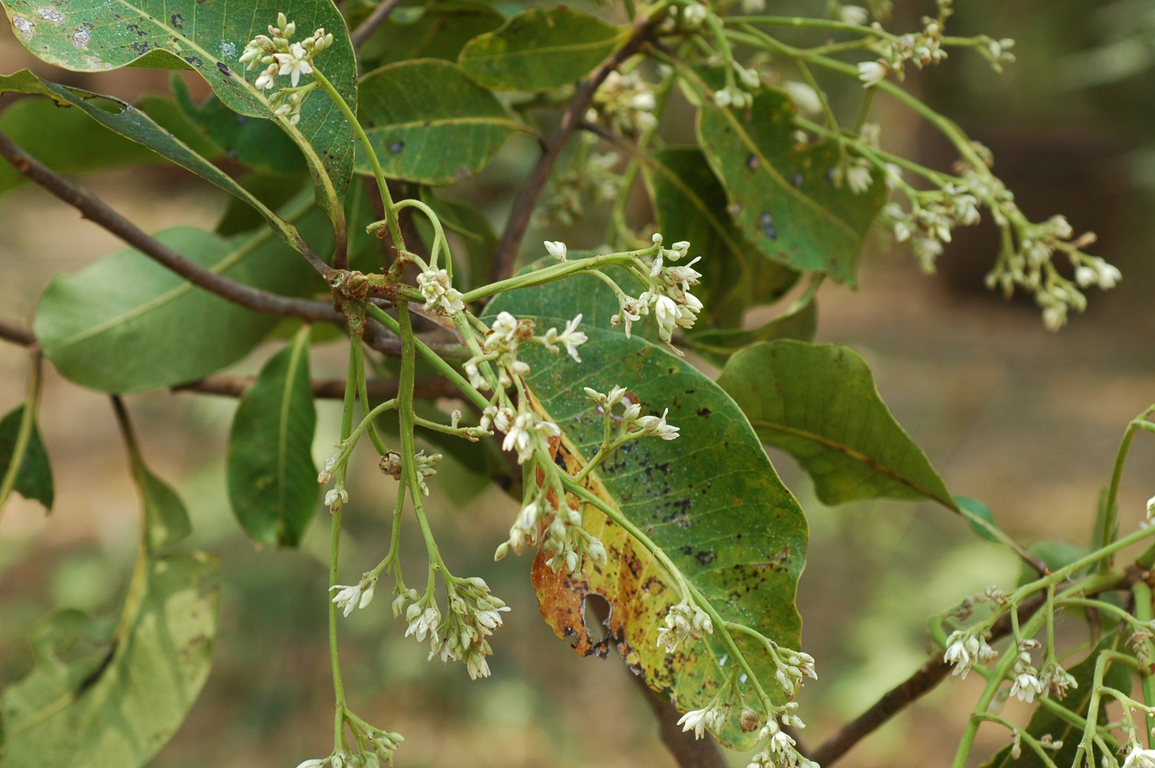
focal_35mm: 115
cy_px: 314
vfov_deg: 11.9
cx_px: 456
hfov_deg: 17.8
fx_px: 3686
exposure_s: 1/250
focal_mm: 60
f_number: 5.6
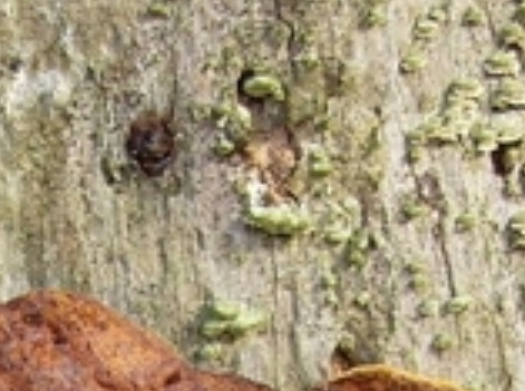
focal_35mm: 138
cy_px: 692
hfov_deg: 14.1
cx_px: 20
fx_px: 2088
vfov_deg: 10.1
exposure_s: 1/60
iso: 50
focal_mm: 6
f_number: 2.8
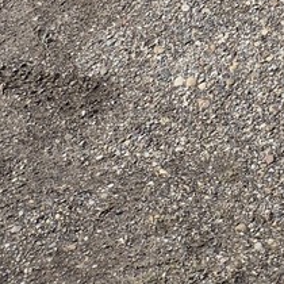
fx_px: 1225
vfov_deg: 9.7
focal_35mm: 132
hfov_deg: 12.3
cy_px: -609
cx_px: 473
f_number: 1.8
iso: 25
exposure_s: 1/1276
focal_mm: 5.4
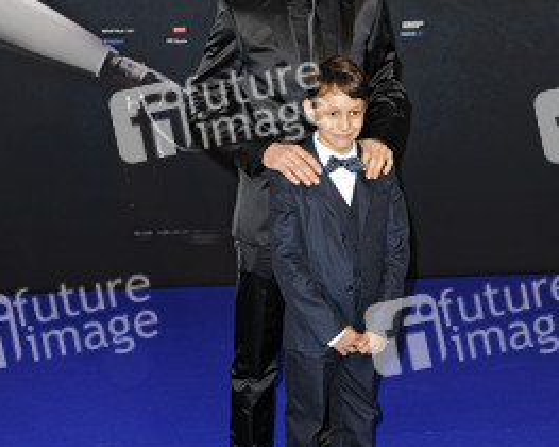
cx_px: 281
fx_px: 1323
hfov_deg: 23.9
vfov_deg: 19.2
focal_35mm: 80
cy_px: 219
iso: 500
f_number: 6.3
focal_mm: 56
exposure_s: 1/160
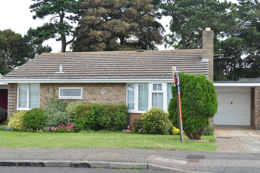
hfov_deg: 41.2
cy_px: 86
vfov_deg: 28.0
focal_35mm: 48
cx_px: 130
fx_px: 346
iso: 200
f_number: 6.3
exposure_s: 1/160
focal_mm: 32
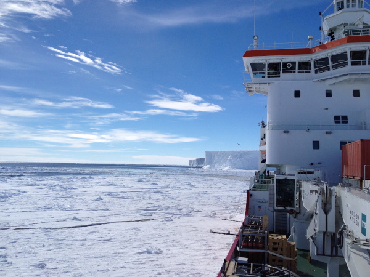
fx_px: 374
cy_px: 138
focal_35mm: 35
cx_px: 185
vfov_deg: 40.7
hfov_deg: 52.6
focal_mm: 4.28
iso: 50
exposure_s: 1/5525
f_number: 2.4
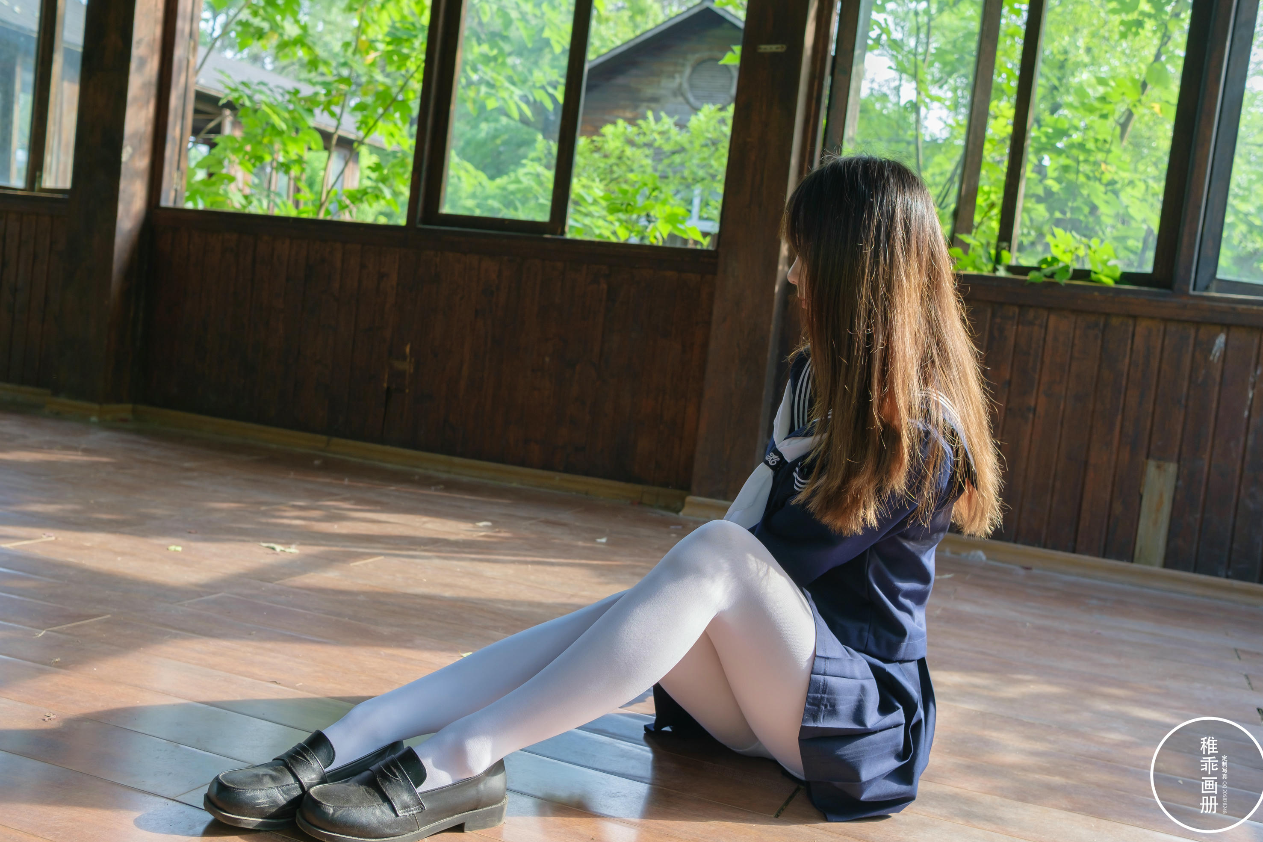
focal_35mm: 36
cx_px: 643
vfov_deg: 36.9
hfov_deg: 53.1
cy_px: 425
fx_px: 1263
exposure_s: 1/100
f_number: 4
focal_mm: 23
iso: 160
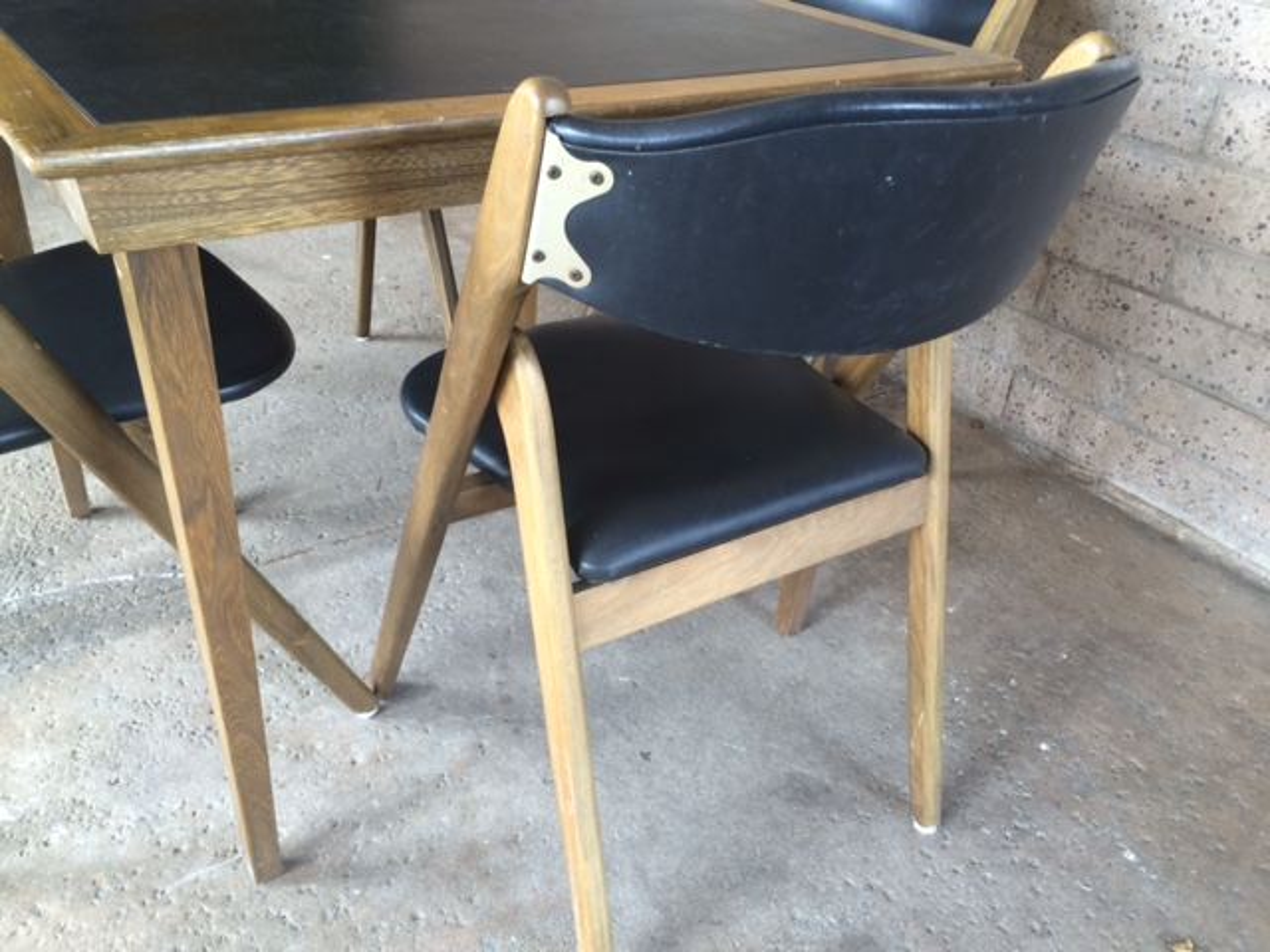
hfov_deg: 61.7
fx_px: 1064
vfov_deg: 48.2
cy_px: 476
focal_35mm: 29
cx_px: 635
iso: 40
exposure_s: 1/40
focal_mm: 4.15
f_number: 2.2
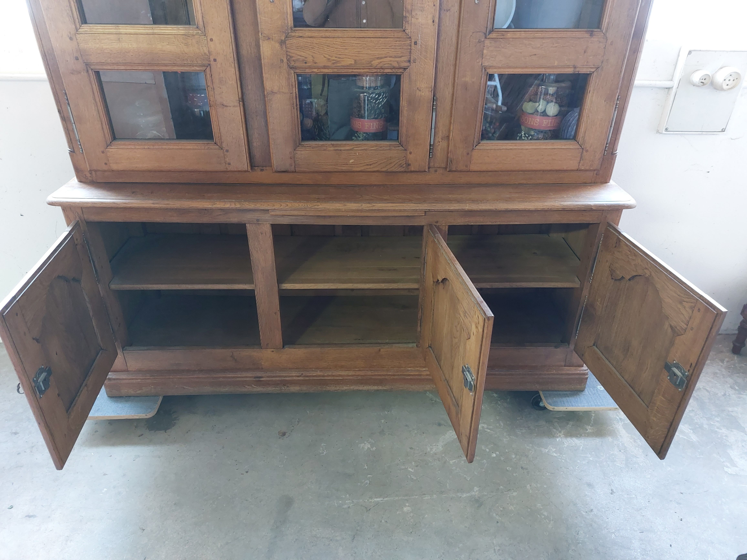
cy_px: 280
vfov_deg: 56.8
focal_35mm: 24
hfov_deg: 71.6
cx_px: 374
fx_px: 518
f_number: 1.8
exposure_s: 1/23
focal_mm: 5.23
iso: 500
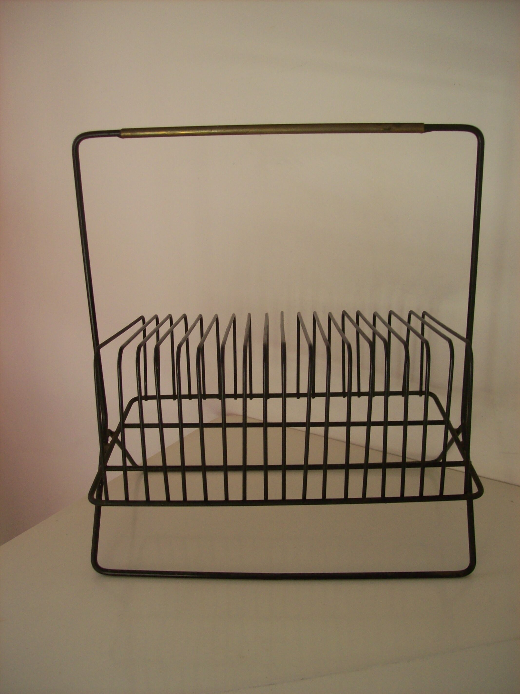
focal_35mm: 36
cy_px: 347
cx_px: 260
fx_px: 721
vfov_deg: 51.4
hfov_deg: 39.6
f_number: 2.7
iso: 80
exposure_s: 1/104
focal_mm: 6
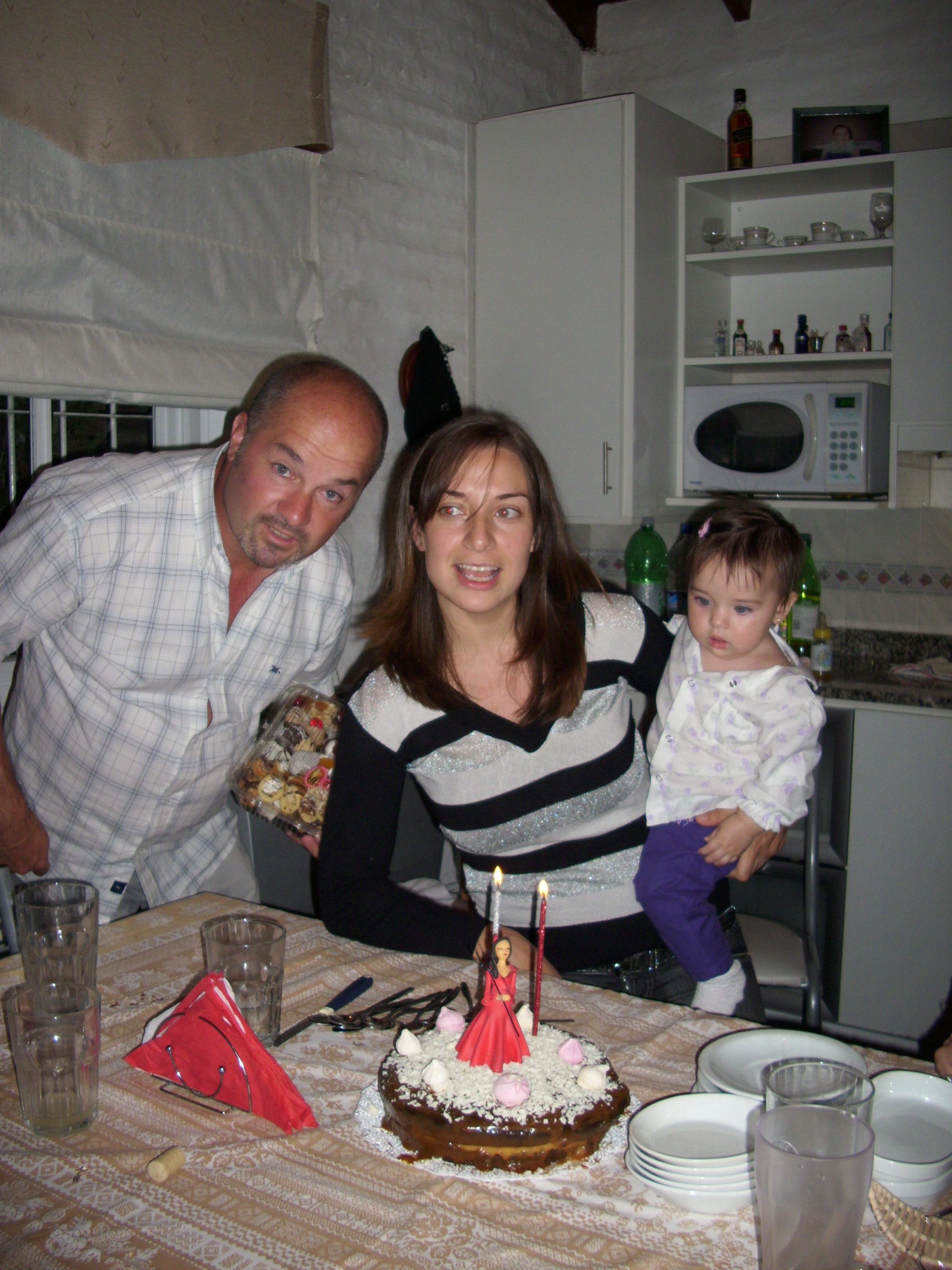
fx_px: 1137
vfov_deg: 58.4
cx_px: 476
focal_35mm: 31
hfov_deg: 45.4
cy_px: 635
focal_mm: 6.2
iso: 50
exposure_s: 1/200
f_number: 2.8
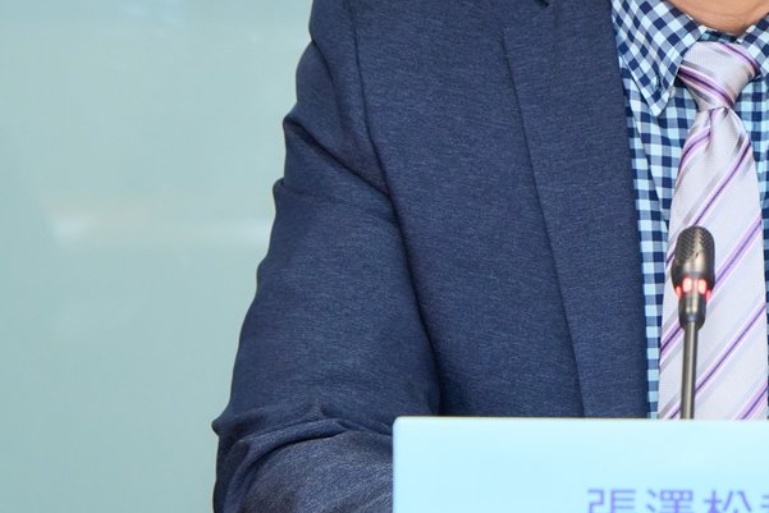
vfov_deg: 5.7
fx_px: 5128
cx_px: 697
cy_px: 69
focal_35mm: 240
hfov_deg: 8.5
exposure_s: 1/100
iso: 2000
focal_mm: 89
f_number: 5.6
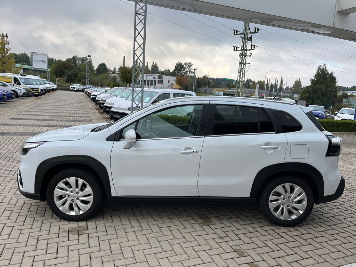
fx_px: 267
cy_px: 134
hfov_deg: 67.3
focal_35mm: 26
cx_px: 178
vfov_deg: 53.1
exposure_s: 1/676
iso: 50
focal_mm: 5.1
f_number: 1.6
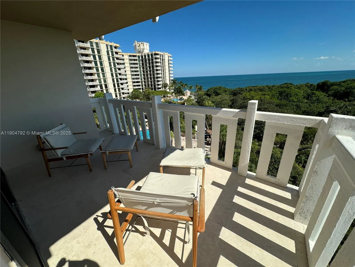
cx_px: 178
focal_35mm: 14
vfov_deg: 85.7
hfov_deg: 102.1
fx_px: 144
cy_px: 134
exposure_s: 1/2770
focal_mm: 2.22
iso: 50
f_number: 2.2
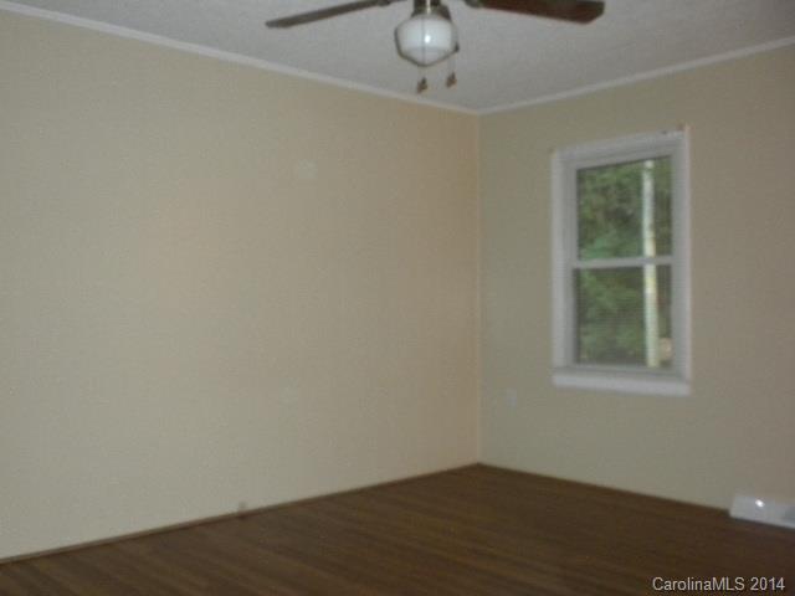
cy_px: 298
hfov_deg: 50.1
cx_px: 398
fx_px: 850
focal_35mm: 37
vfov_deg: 38.7
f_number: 3.5
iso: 400
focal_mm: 6.6
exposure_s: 1/30
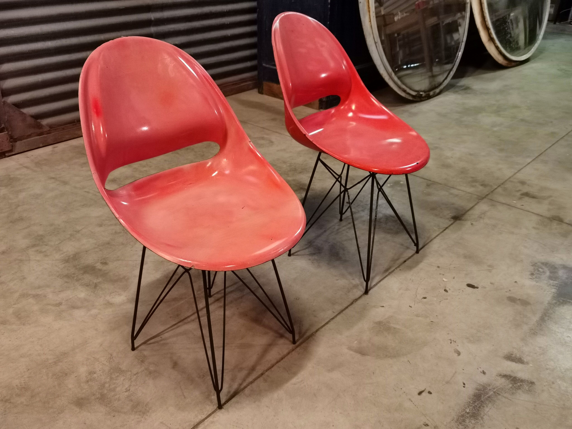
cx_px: 286
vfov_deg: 44.2
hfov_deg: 56.8
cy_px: 214
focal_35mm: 32
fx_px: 529
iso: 640
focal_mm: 6.71
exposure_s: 1/33.3
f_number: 1.9
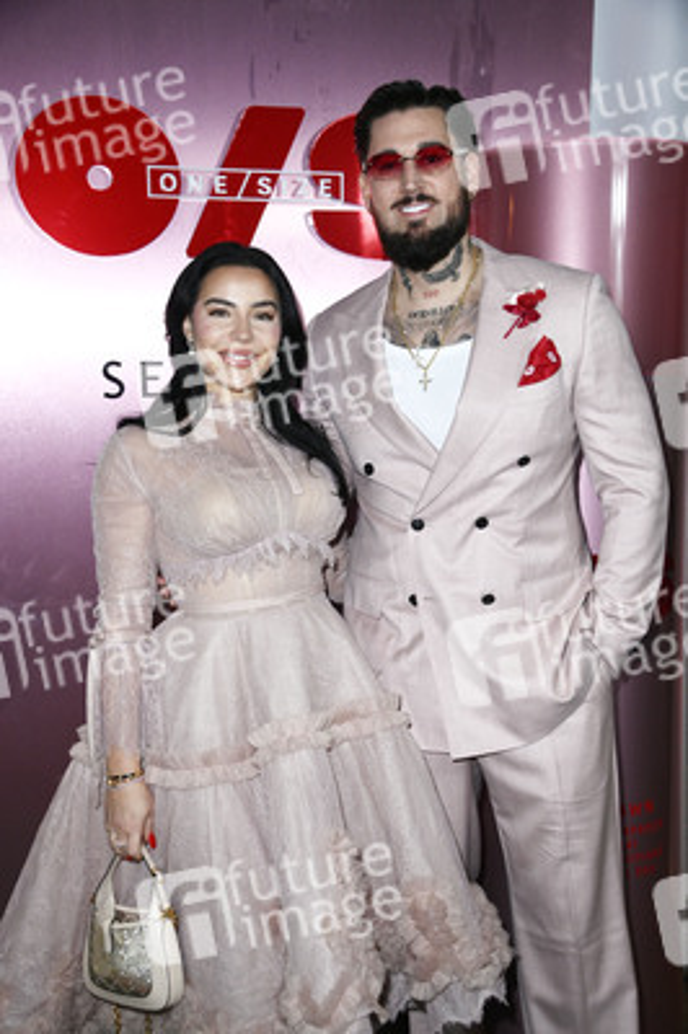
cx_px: 344
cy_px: 517
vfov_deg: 43.6
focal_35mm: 45
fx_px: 1292
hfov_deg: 29.8
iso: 1000
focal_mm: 45
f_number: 5.6
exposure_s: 1/250
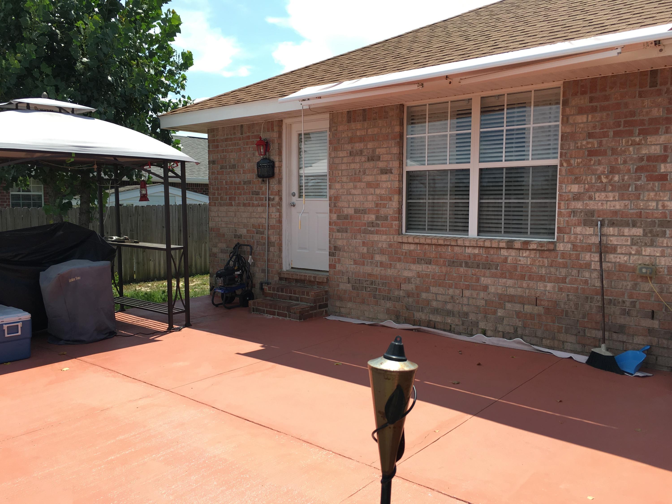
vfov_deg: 48.2
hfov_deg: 61.7
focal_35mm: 29
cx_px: 336
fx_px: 563
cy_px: 252
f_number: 2.2
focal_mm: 4.15
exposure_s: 1/1012
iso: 25
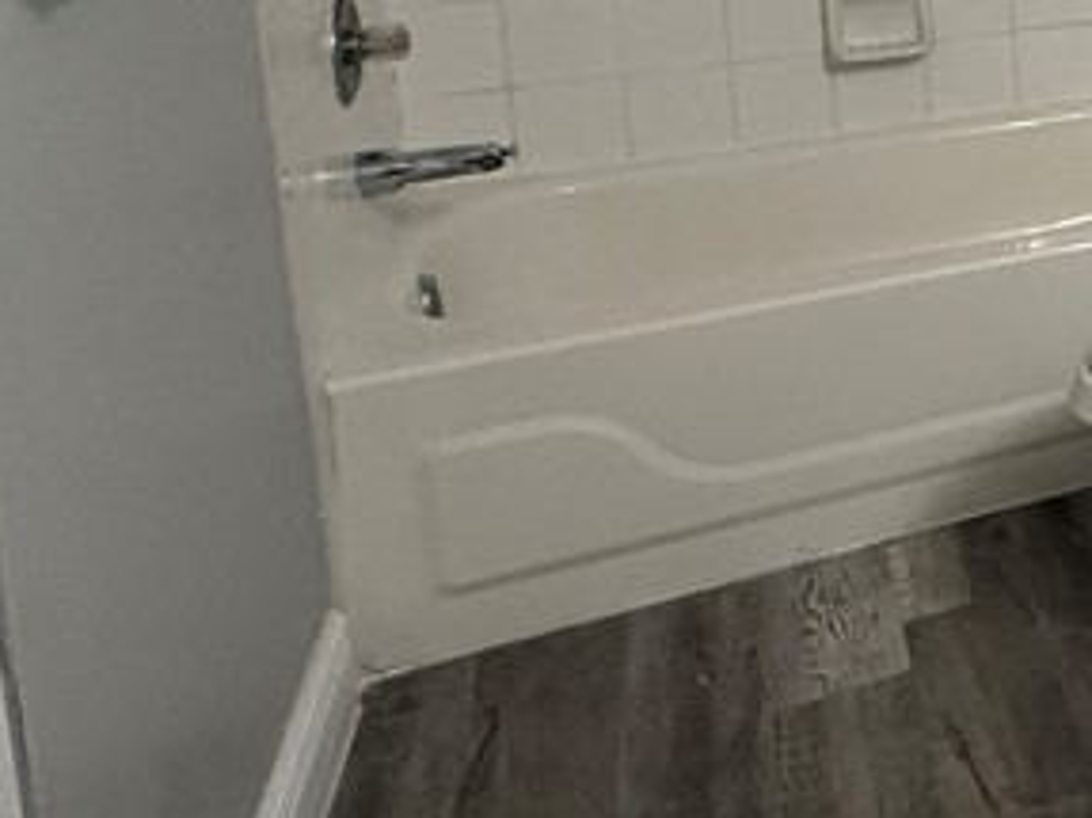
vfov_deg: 26.4
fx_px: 1577
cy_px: -122
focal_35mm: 50
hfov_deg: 24.7
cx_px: 1792
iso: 320
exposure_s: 1/60
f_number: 2.2
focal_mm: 2.22
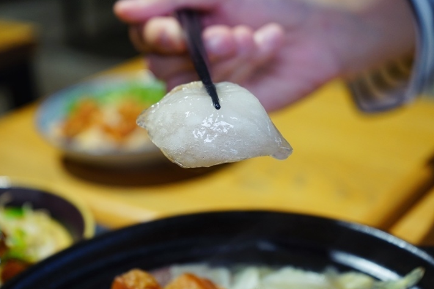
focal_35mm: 71
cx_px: 214
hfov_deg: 28.5
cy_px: 132
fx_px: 856
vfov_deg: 19.2
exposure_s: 1/80
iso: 1000
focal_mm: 63
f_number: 5.6
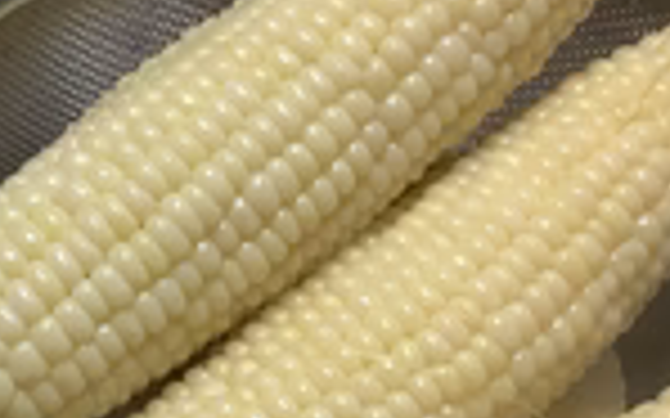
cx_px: -27
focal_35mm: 88
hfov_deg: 22.5
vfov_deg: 14.8
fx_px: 1606
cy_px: 324
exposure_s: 1/50
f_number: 2.4
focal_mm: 3.3
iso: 200
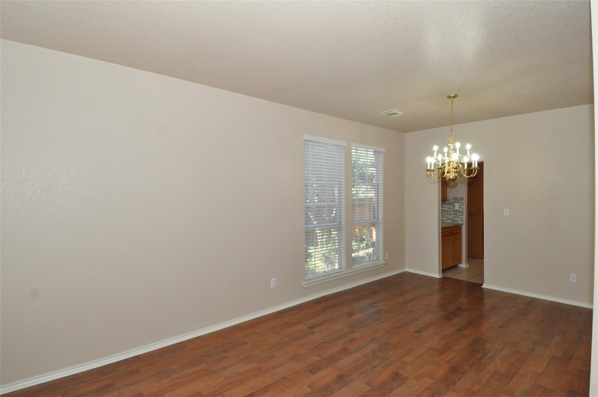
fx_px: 299
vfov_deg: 67.2
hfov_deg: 90.1
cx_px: 299
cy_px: 198
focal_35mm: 18
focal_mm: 12
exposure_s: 1/160
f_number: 7.1
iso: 2000
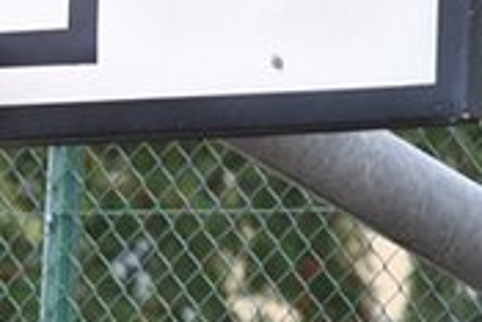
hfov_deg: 2.7
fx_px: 10101
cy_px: 238
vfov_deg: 1.8
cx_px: -209
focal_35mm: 754
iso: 360
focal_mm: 135
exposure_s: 1/500
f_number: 5
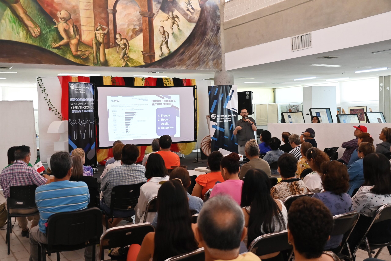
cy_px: 130
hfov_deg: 53.1
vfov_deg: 36.9
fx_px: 391
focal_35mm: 36
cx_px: 196
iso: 1000
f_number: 3.8
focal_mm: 24
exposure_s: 1/125
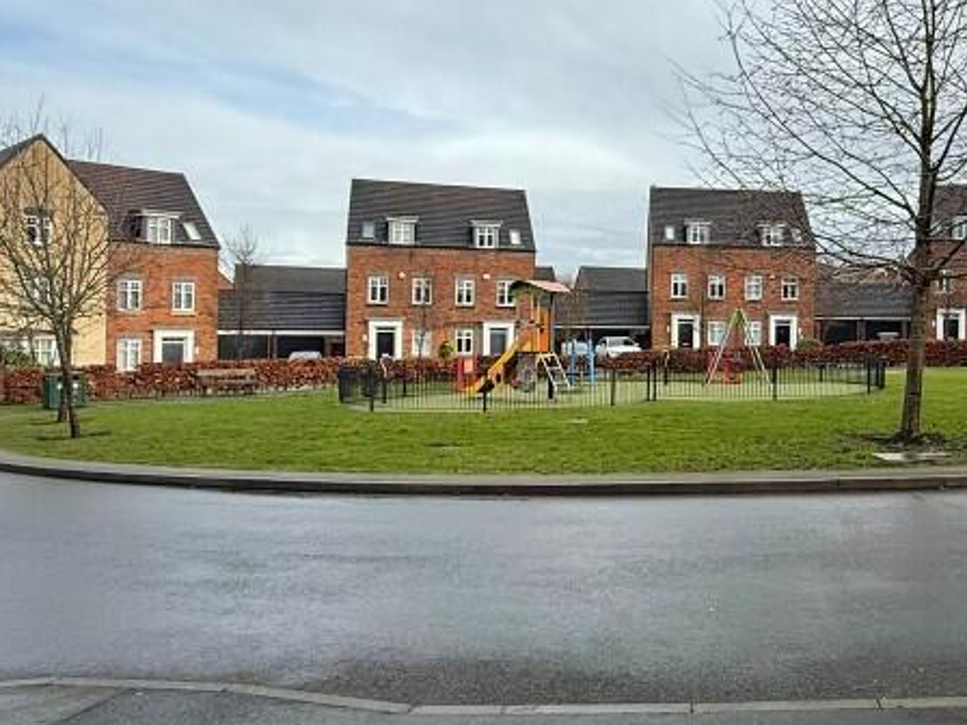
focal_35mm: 32
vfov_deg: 44.1
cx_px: 736
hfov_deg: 54.0
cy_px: 317
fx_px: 894
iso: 50
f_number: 2.2
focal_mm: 2.22
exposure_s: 1/1050
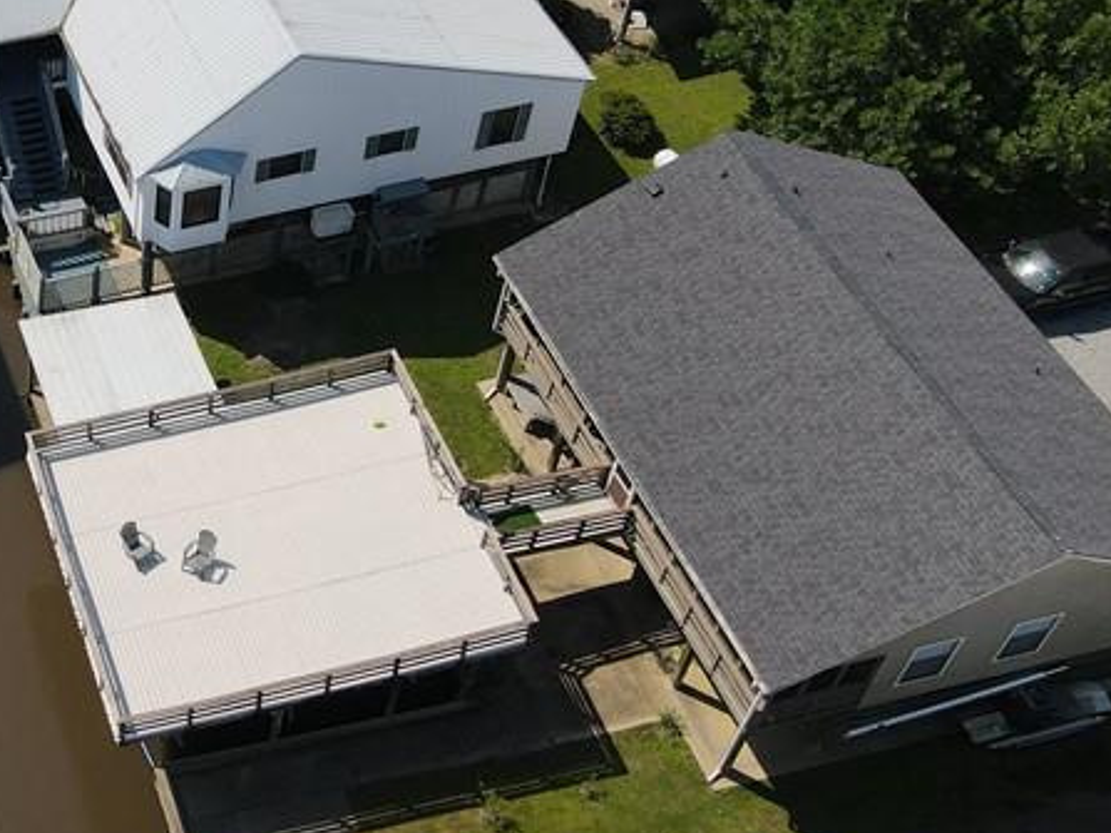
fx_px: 1765
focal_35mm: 55
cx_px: -17
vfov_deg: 26.4
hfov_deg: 32.0
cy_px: 274
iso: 100
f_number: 2.8
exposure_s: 1/1250
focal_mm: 4.5
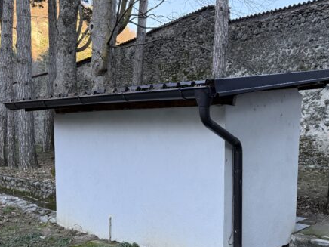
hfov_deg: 47.5
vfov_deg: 37.3
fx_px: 361
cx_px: 238
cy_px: 168
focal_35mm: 38
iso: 80
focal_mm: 6.76
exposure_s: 1/246
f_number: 1.78
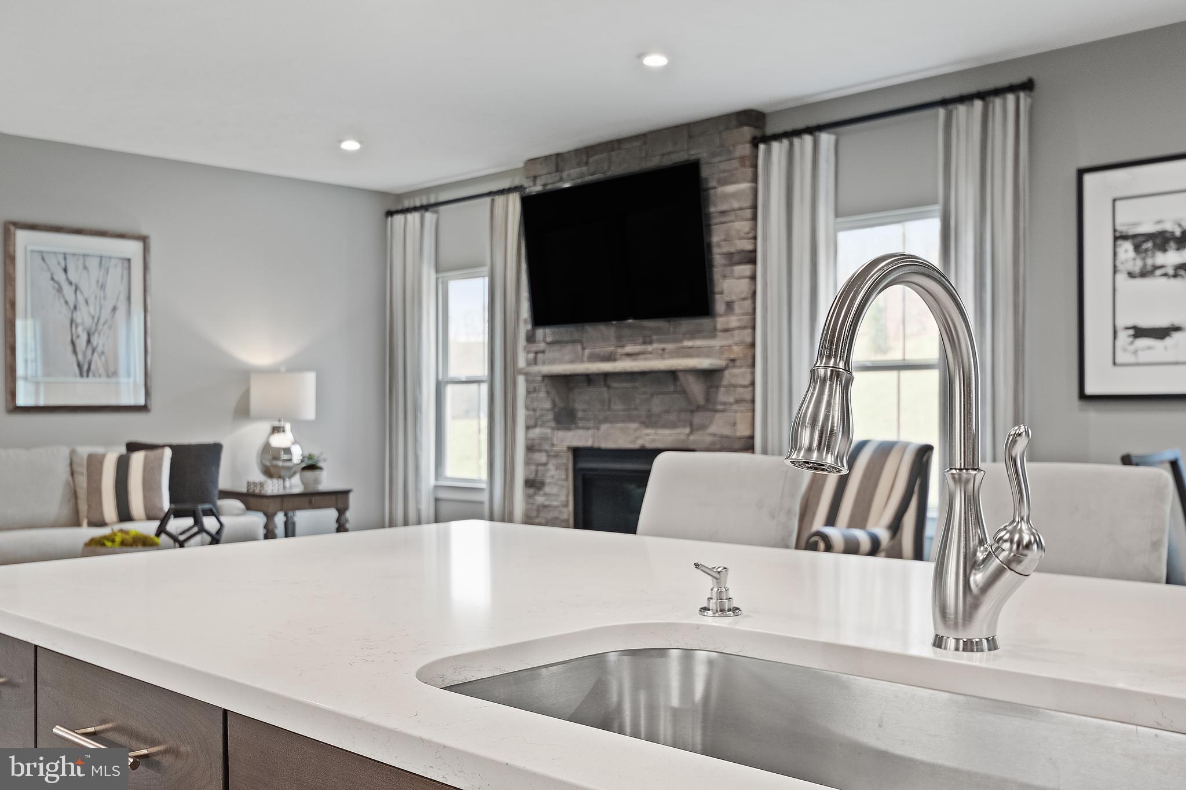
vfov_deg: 36.9
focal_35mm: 36
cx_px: 593
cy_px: 395
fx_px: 1186
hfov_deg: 53.1
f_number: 5
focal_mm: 24
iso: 400
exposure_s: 1/6
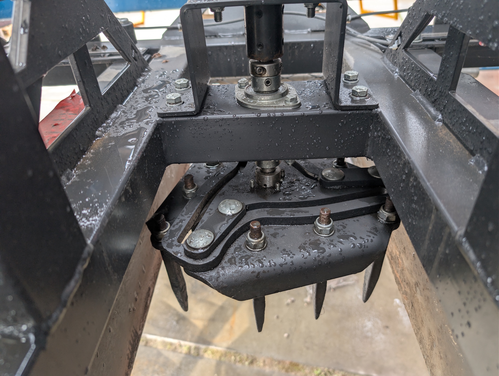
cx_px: 250
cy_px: 188
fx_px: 346
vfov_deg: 56.9
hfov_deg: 71.5
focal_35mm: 24
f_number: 1.68
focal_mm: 6.9
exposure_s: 1/110
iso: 38
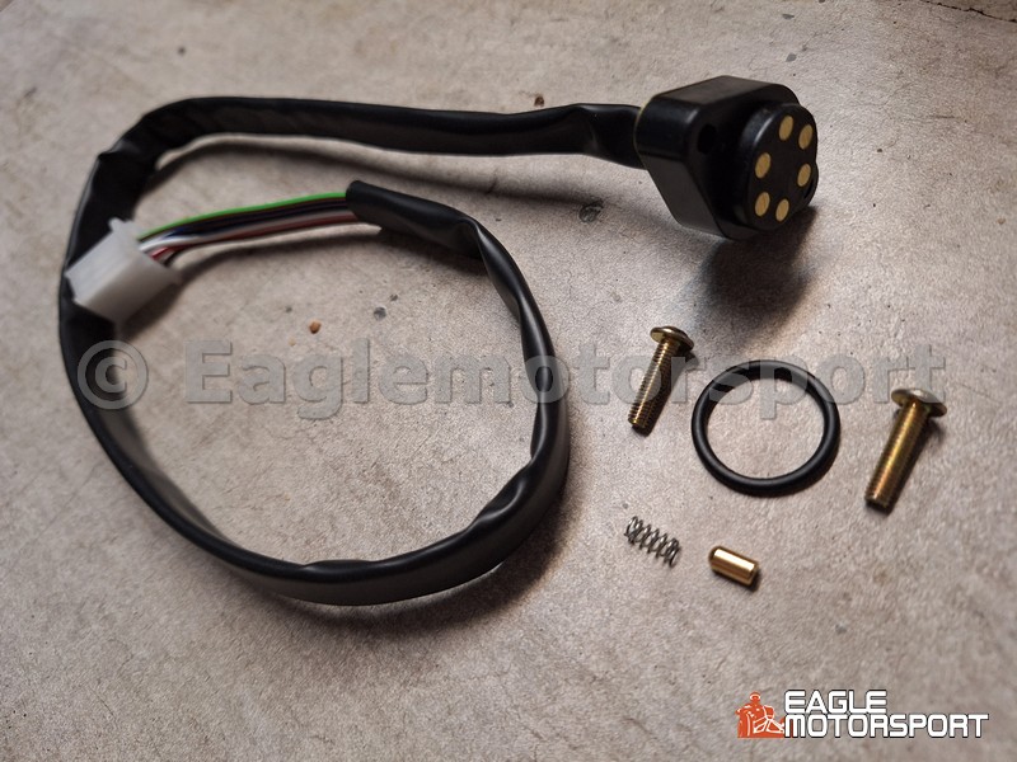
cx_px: 508
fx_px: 676
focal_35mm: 23
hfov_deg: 73.9
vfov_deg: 58.9
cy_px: 381
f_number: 1.8
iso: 200
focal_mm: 5.54
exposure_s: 1/50
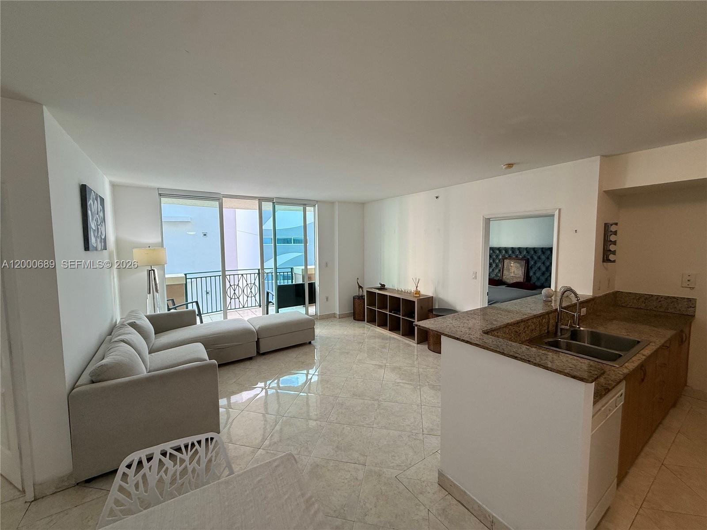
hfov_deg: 102.1
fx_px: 286
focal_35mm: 14
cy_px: 265
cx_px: 354
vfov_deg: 85.7
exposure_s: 1/120
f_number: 2.2
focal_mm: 2.22
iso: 80
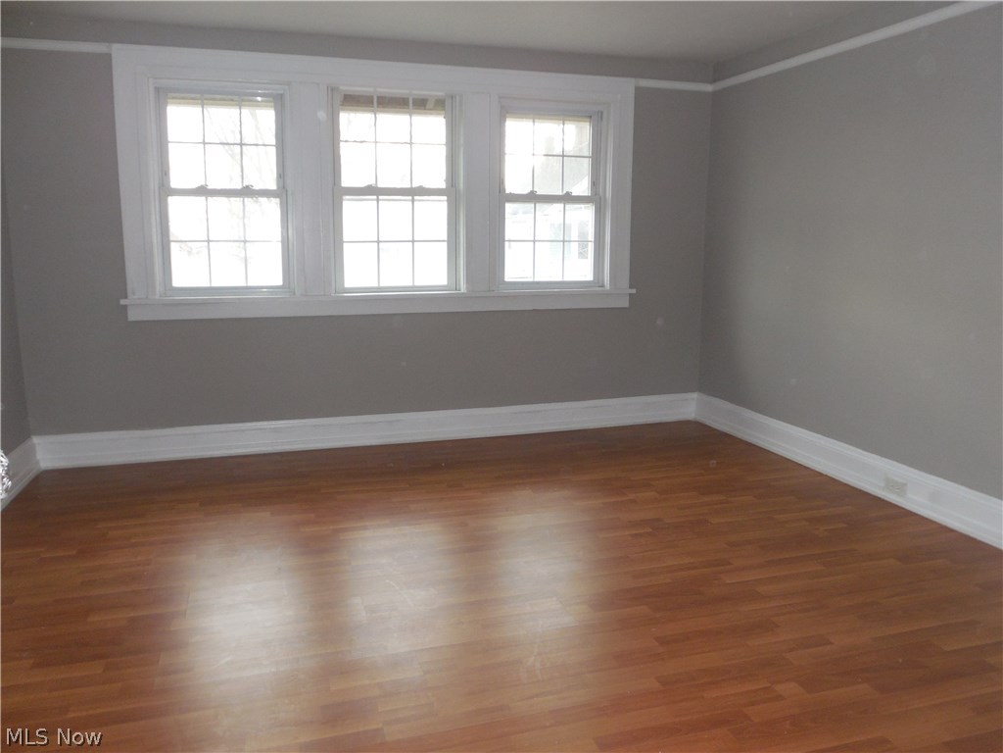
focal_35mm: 26
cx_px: 502
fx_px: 753
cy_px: 376
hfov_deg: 67.3
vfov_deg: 53.1
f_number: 3.5
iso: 280
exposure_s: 1/25
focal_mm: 4.6
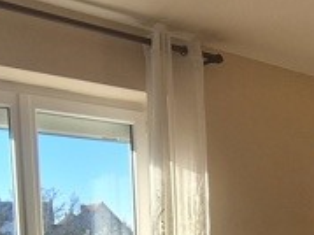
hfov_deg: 30.9
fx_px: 526
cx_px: 310
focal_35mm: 58
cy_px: 289
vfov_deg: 22.9
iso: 50
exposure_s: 1/314
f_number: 2.2
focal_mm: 2.2
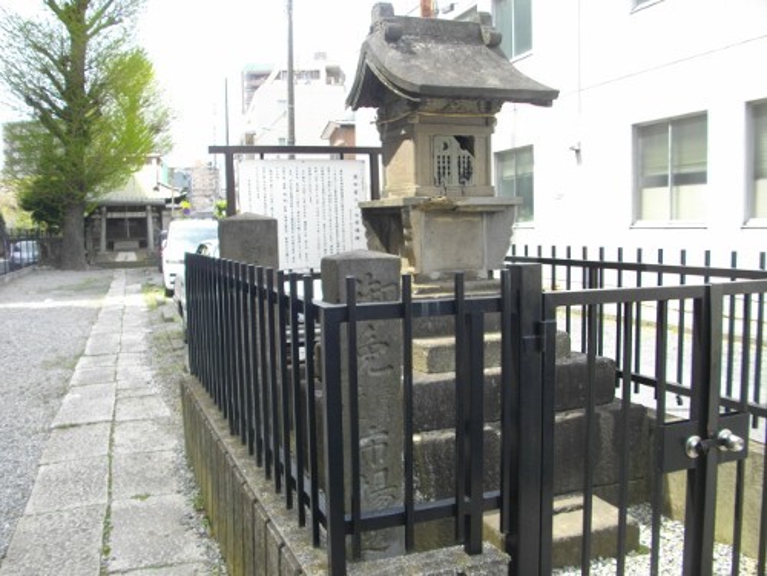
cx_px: 384
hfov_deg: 56.8
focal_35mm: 32
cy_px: 288
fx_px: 709
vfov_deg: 44.2
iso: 100
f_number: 2.9
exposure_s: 1/250
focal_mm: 5.7
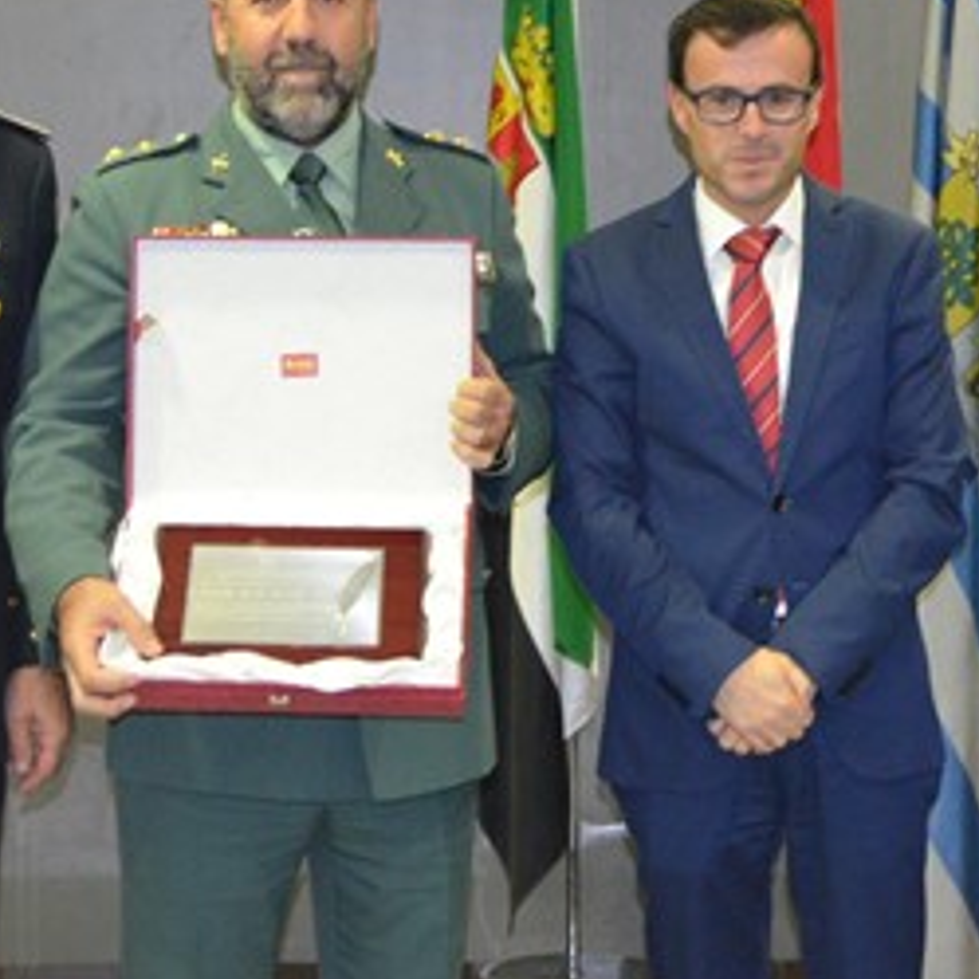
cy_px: 212
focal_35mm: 111
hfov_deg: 15.7
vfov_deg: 15.6
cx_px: 574
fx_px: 3552
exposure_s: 1/60
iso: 3200
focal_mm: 34
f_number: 4.5
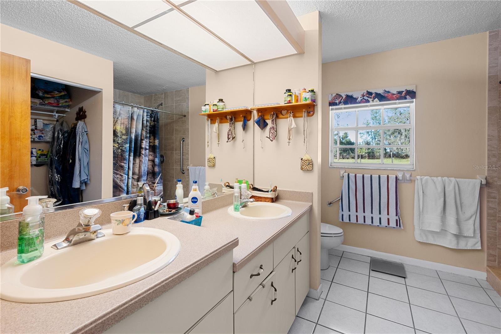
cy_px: 167
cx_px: 250
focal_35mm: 16
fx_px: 223
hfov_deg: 96.7
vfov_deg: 73.7
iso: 1000
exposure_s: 1/8
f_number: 10
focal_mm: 16
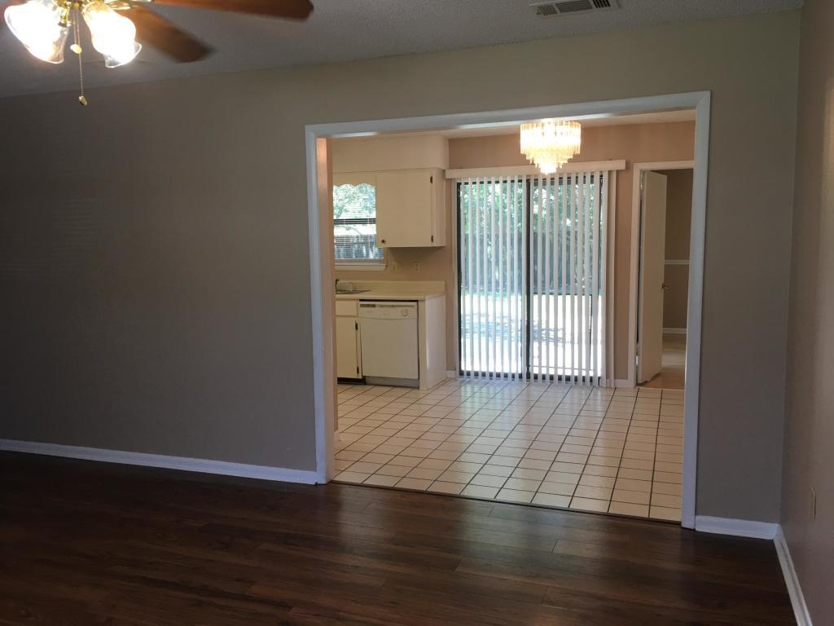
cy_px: 313
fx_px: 699
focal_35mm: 29
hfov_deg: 61.7
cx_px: 417
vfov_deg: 48.2
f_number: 2.2
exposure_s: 1/40
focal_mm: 4.15
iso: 32
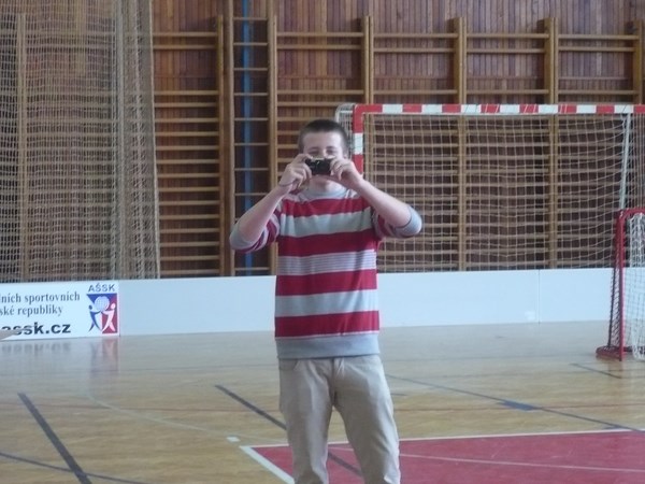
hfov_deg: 18.2
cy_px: 242
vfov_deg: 13.7
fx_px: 2012
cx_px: 322
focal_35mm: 108
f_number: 4.3
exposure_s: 1/30
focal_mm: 13
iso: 320
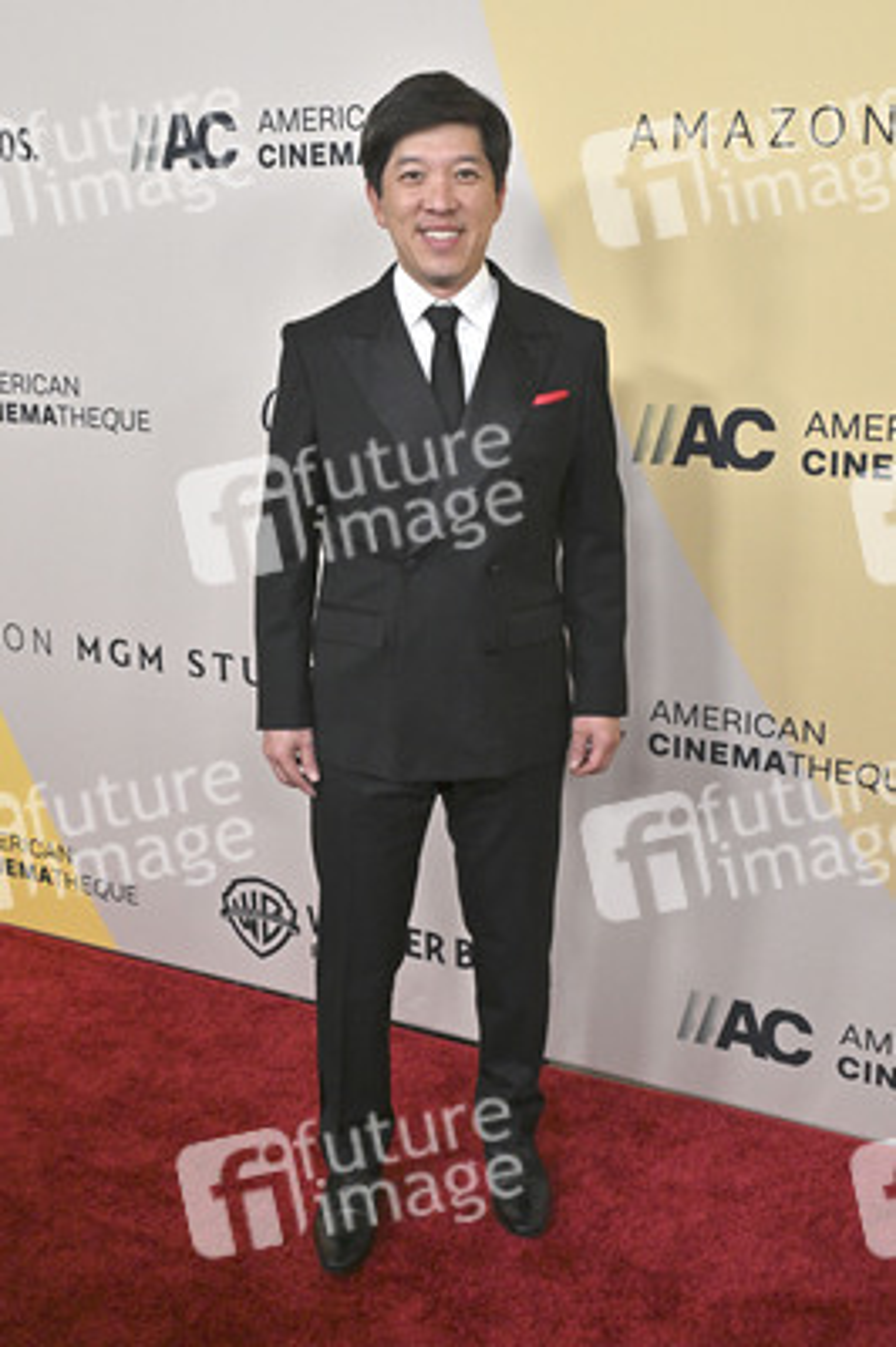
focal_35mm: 37
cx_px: 448
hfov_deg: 35.9
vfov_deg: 51.9
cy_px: 674
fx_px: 1384
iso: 2000
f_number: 6.3
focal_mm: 37
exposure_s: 1/320
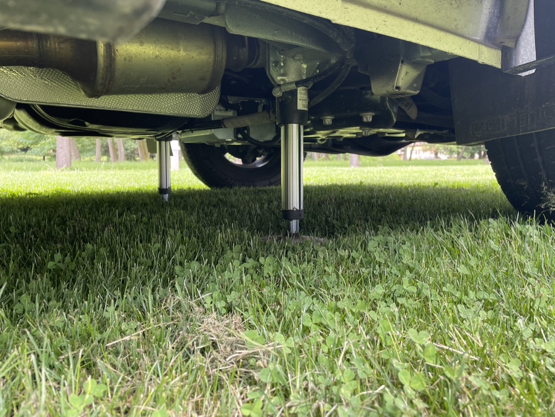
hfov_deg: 67.3
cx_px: 278
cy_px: 208
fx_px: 417
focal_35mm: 26
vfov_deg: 53.1
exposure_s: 1/121
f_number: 1.6
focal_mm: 4.2
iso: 64
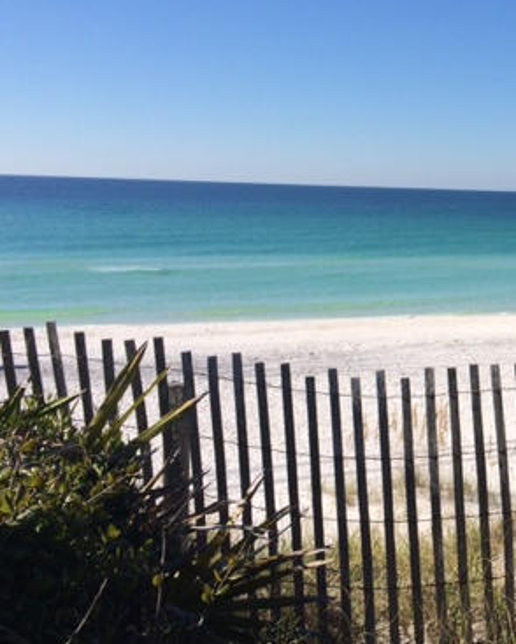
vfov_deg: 36.6
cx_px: 548
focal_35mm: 51
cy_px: 284
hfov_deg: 27.5
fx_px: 973
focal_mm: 4.12
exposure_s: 1/3425
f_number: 2.2
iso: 40
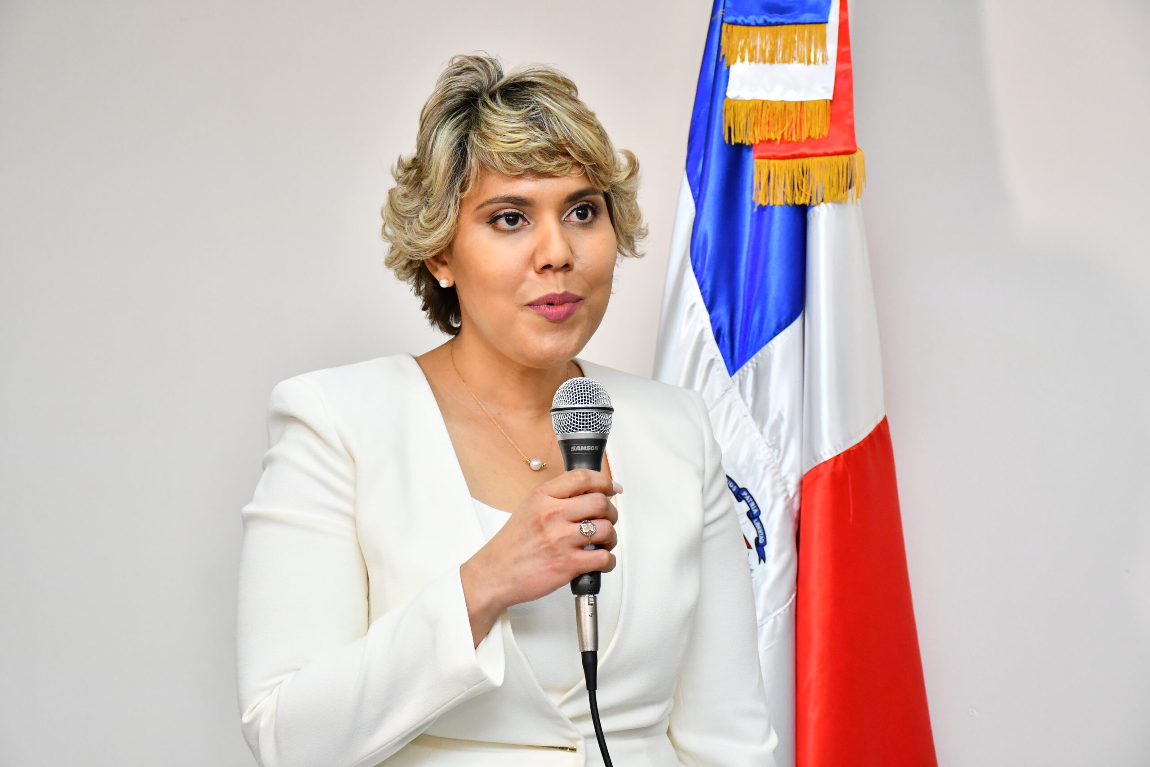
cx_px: 575
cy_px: 384
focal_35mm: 93
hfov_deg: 21.9
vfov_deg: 14.7
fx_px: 2971
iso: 2500
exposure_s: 1/200
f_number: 6.3
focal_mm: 62
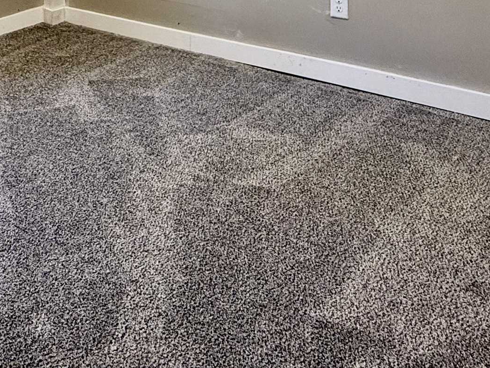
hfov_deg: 44.8
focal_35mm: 41
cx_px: 146
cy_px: -136
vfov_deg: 27.8
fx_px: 580
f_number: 2.2
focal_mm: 2.22
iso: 250
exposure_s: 1/120
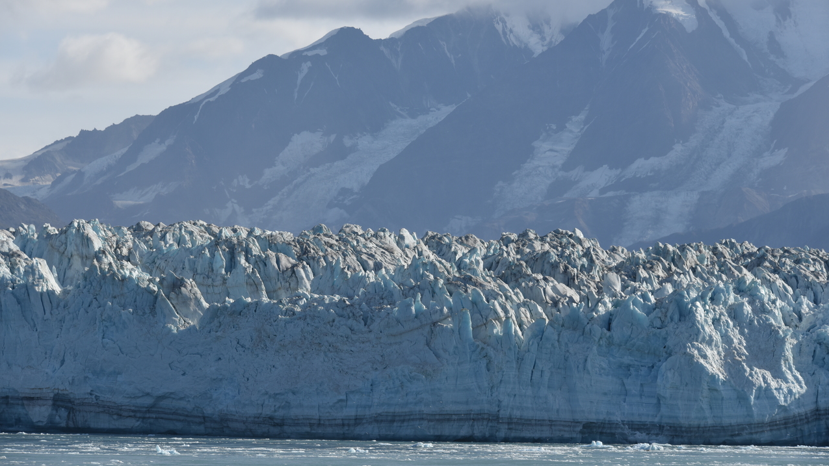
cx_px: 415
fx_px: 3121
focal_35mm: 142
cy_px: 194
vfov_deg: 8.5
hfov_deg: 15.1
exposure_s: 1/400
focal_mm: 135
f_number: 10
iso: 100
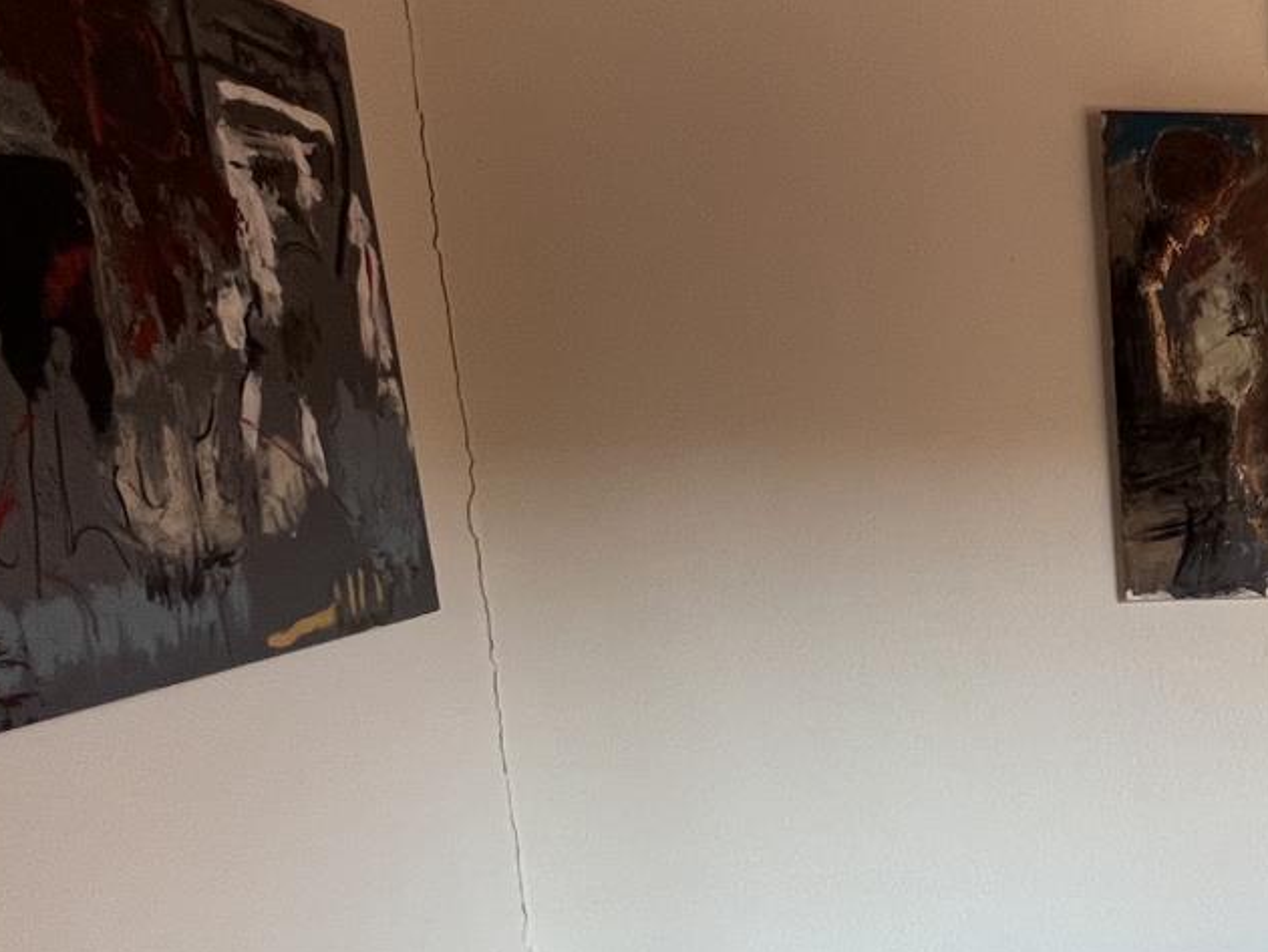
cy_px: 656
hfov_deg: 42.3
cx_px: 1423
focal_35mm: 33
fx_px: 1209
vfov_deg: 42.2
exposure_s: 1/99
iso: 100
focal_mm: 1.57
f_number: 1.8
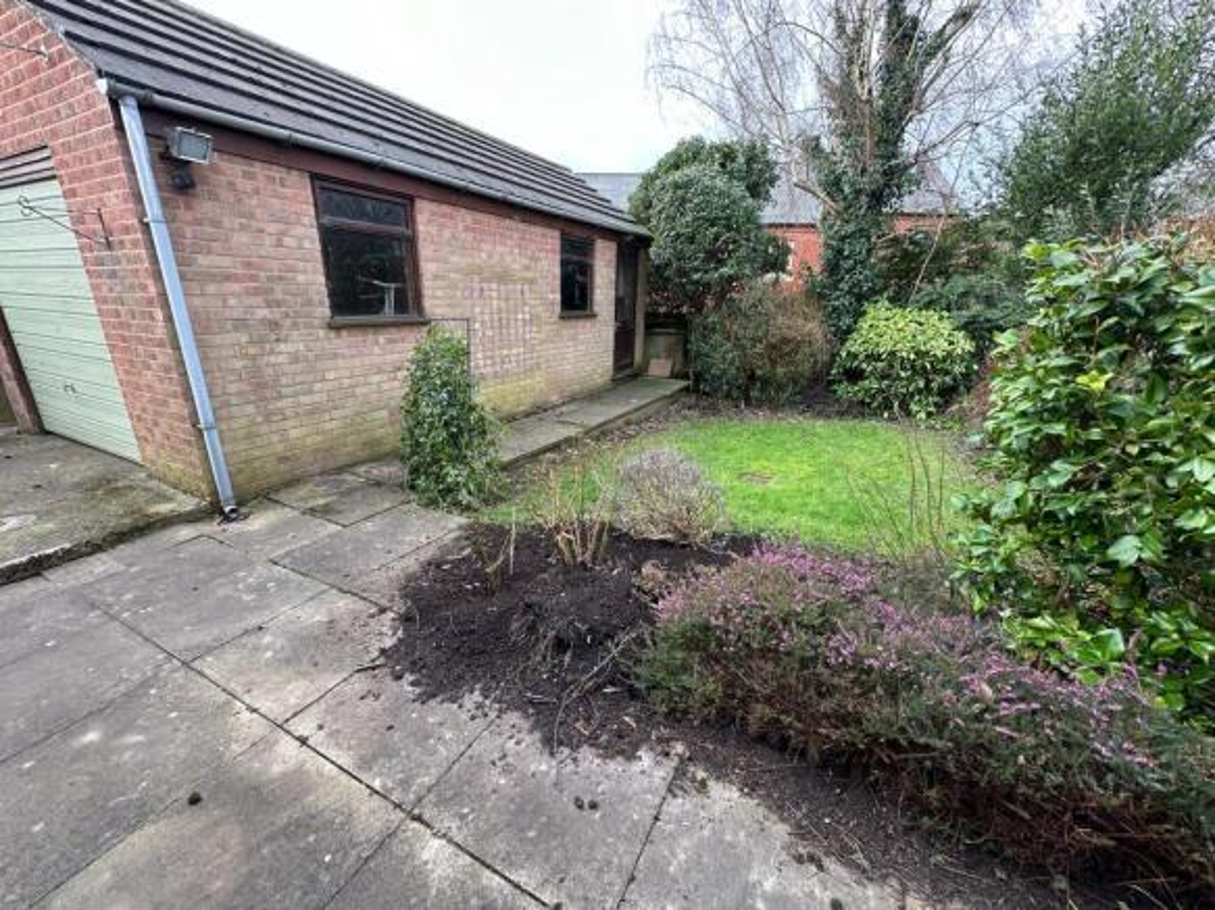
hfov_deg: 102.1
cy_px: 455
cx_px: 608
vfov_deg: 85.7
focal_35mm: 14
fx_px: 491
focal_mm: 2.22
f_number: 2.2
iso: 40
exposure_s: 1/107
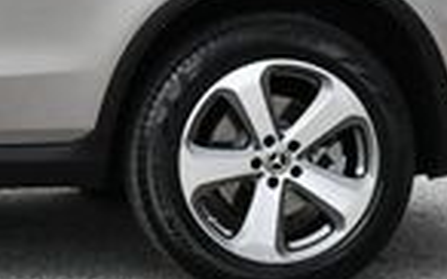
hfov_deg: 7.7
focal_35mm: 269
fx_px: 3274
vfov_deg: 4.8
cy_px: -221
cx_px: -248
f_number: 8
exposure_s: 1/250
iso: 180
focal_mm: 30
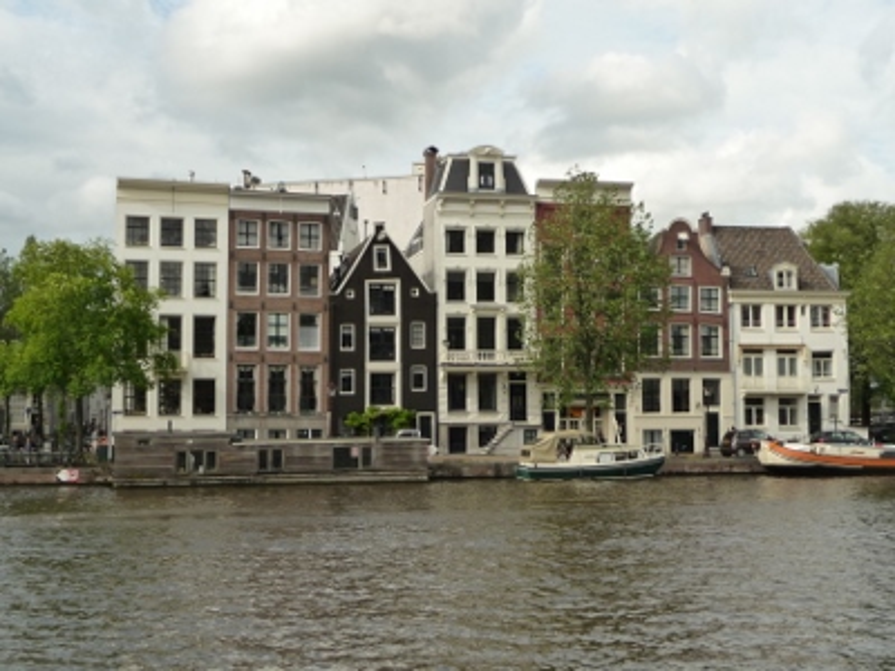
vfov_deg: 29.1
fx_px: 1293
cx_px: 448
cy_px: 336
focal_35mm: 50
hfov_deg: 38.2
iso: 160
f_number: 4.2
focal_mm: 8.5
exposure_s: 1/640
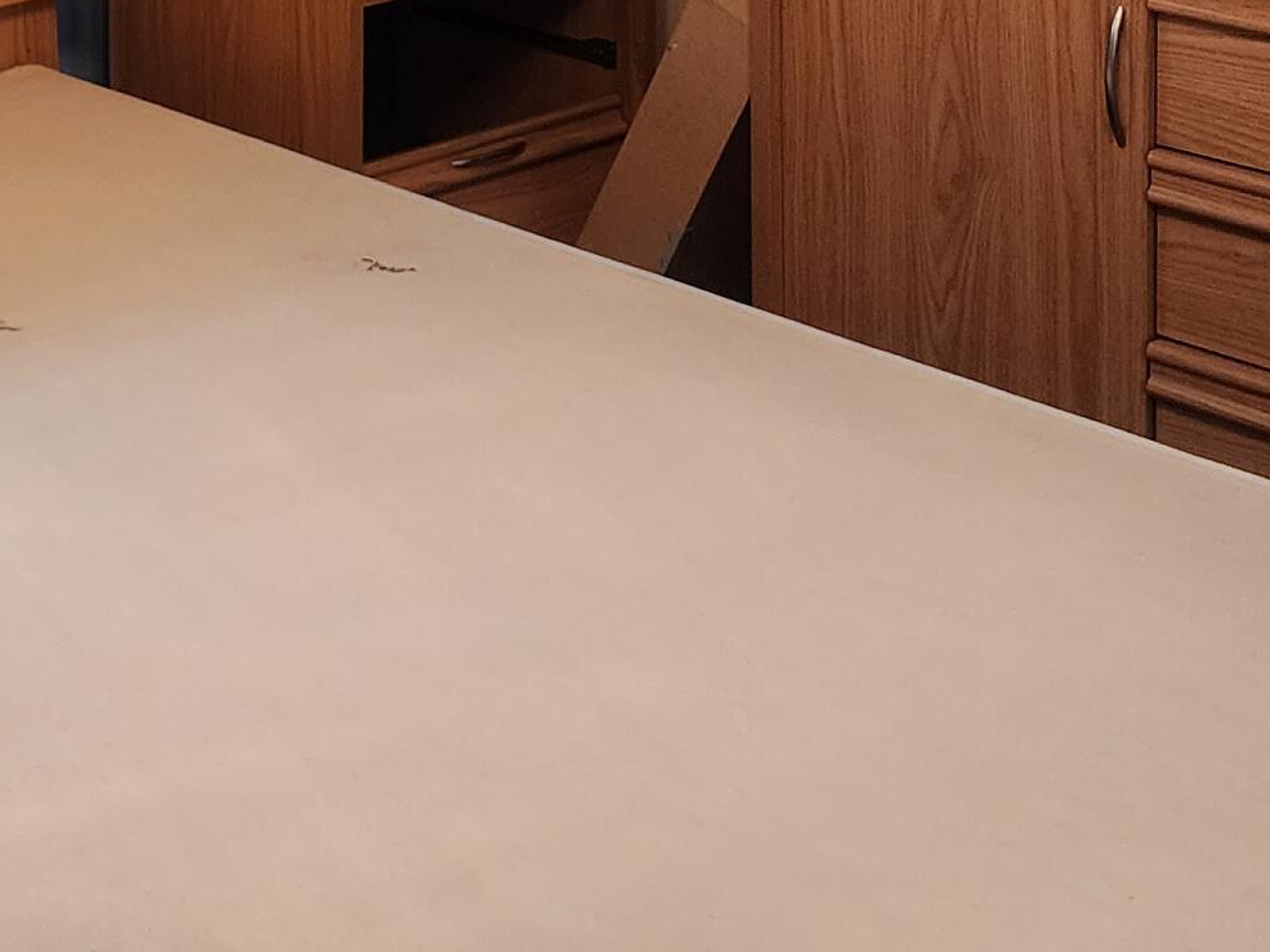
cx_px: -287
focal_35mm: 70
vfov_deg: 18.5
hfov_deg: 24.9
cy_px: -491
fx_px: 2568
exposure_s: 1/120
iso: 320
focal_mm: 6.4
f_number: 1.8
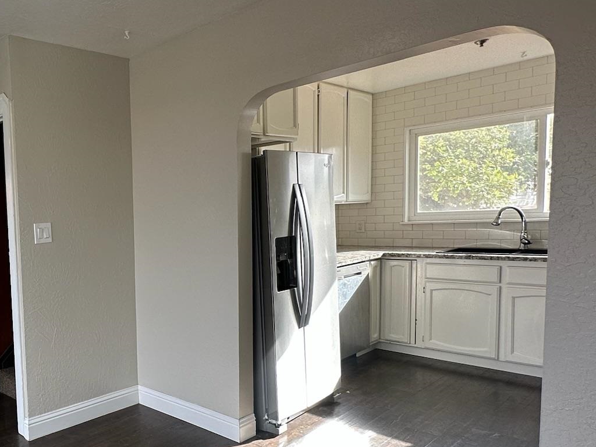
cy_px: 257
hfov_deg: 52.7
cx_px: 23
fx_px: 482
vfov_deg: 49.6
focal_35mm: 28
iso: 64
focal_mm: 2.22
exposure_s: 1/120
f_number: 2.2
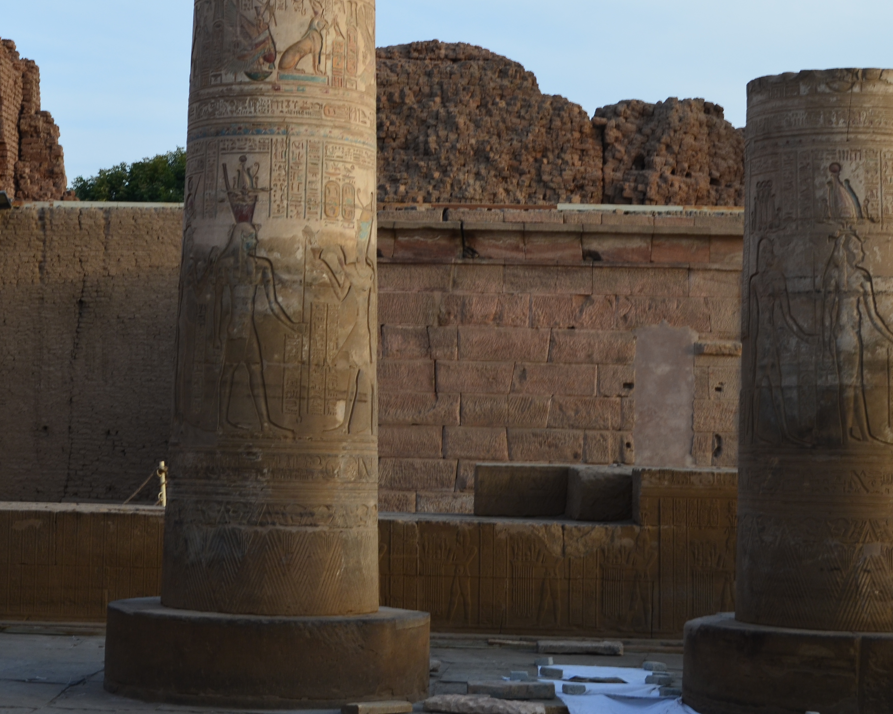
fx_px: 2141
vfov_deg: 18.9
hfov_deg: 23.4
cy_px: 229
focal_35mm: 81
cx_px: 275
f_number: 10
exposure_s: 1/80
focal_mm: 34
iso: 200
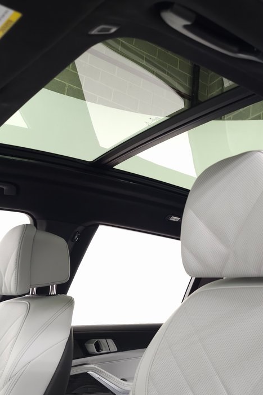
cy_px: 181
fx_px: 383
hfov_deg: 37.0
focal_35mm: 35
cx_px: 198
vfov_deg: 54.4
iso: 200
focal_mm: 6.3
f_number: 1.7
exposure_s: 1/60
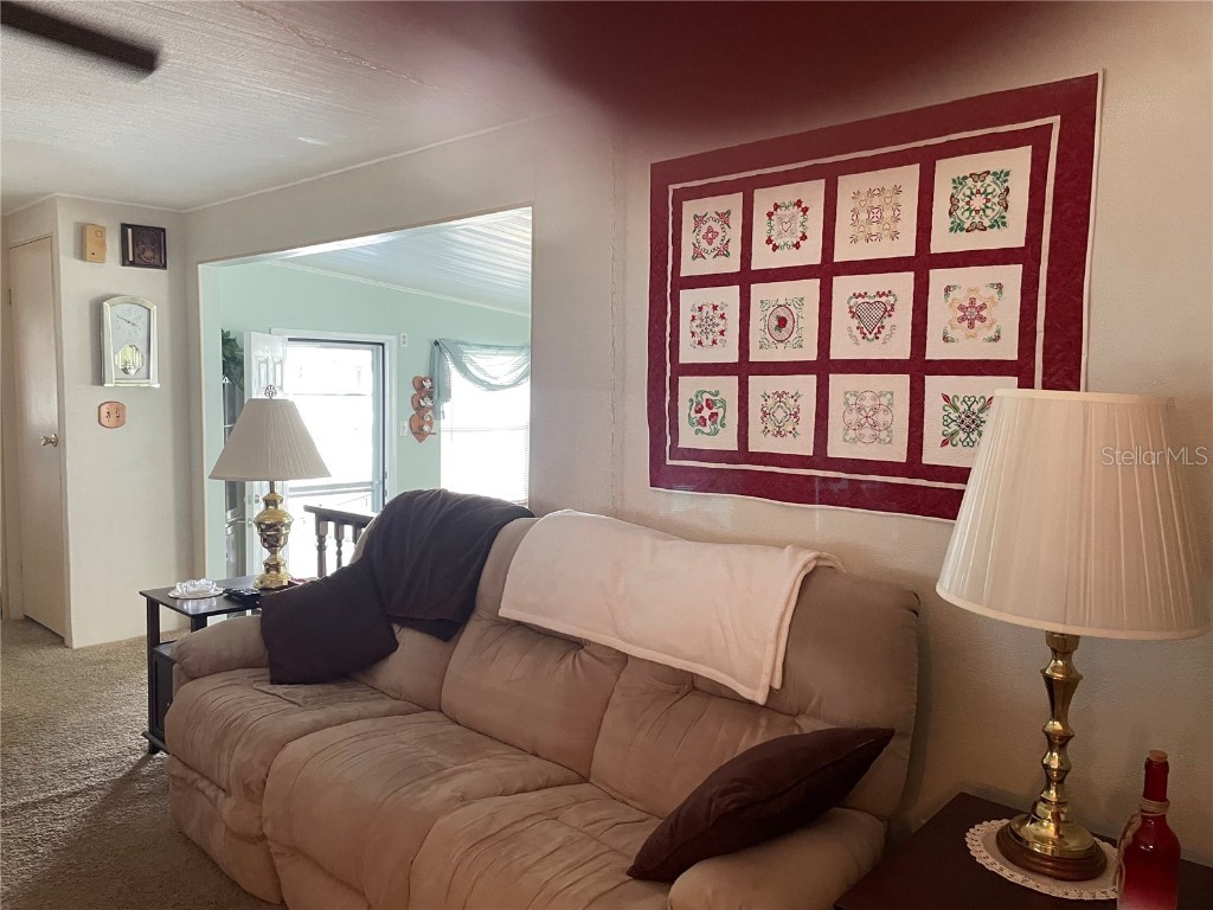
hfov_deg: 67.3
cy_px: 455
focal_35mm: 26
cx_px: 606
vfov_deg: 53.1
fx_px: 911
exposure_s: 1/60
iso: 200
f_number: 1.6
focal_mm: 4.2
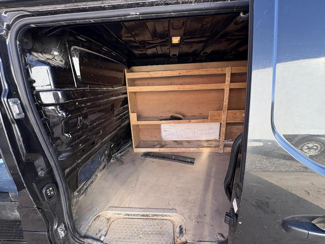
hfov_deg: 102.1
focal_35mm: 14
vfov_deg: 85.7
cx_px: 162
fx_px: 131
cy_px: 122
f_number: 2.2
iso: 64
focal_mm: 2.22
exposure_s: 1/173
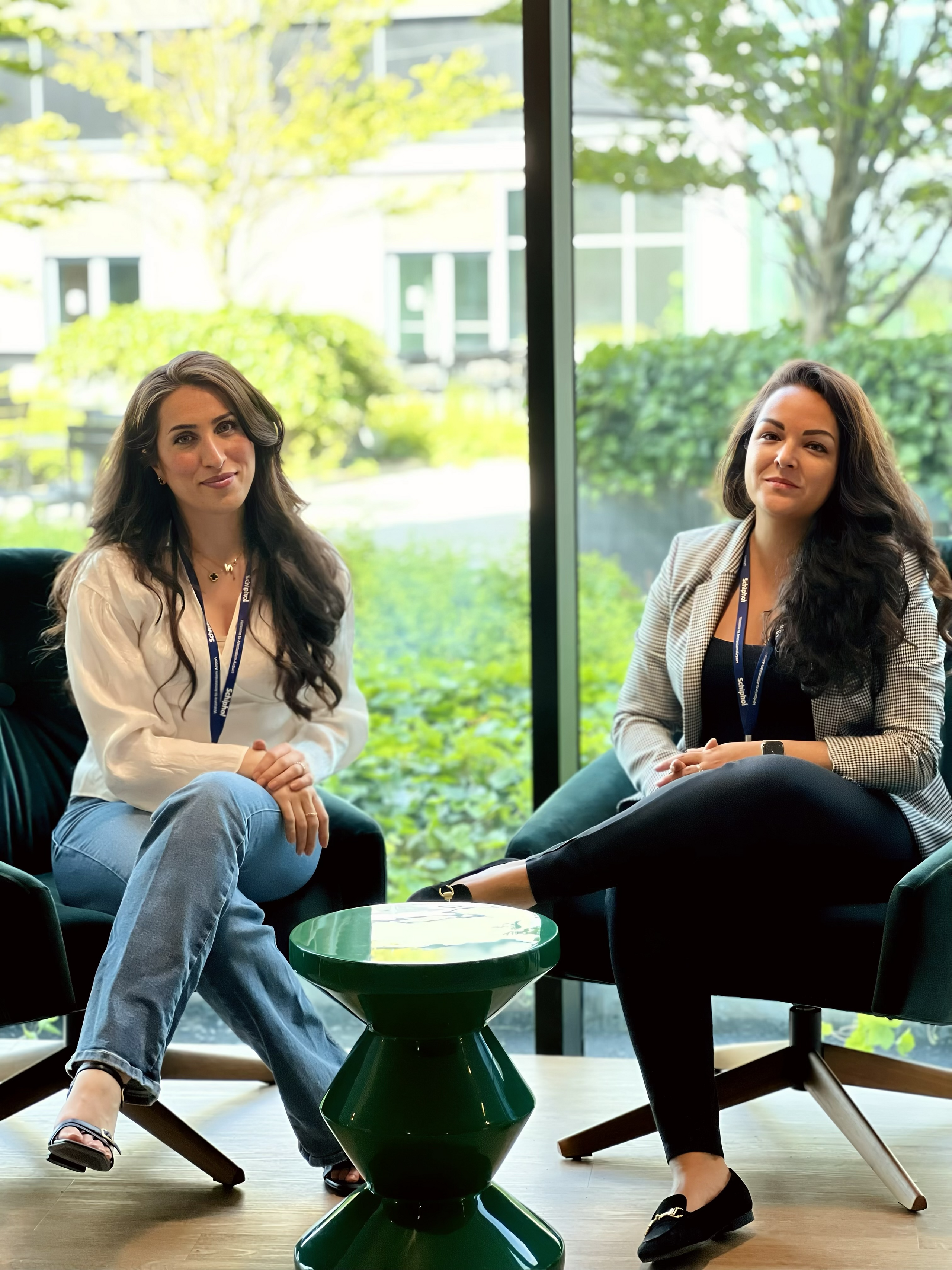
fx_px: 2824
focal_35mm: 77
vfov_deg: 25.3
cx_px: 476
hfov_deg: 19.1
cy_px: 635
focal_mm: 9
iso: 125
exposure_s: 1/50
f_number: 2.8
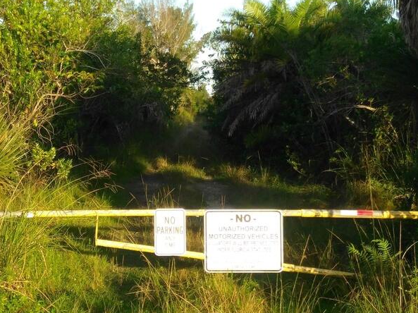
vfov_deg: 51.1
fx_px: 326
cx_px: 145
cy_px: 180
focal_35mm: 27
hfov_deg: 64.0
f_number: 2.2
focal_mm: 3.46
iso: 100
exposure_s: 1/315
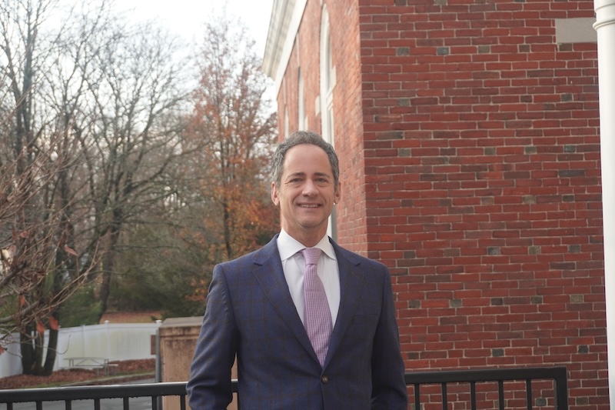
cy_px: 205
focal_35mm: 63
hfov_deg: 31.9
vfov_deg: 21.6
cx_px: 308
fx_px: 1076
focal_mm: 42
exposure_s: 1/160
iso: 400
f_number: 5.6
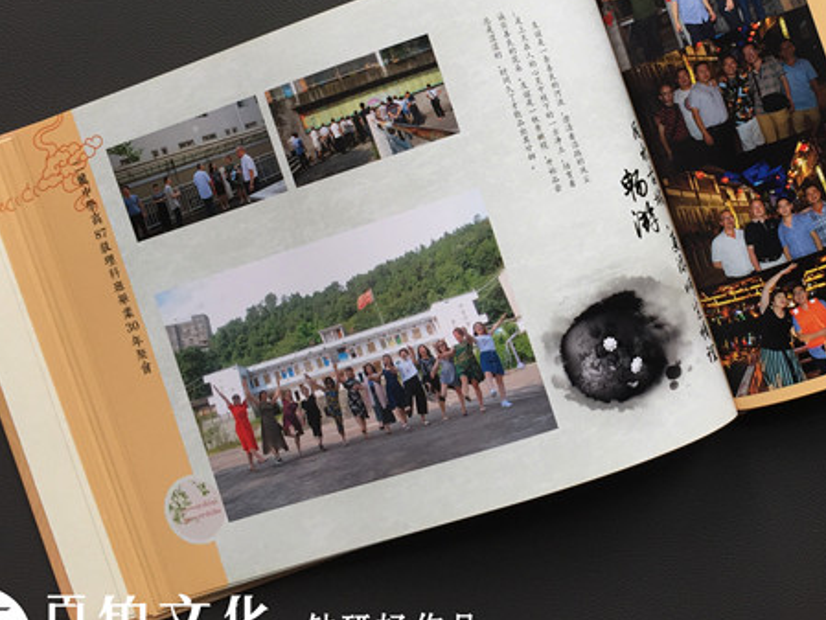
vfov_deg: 28.2
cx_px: 624
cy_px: 166
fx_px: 1217
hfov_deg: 36.6
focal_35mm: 51
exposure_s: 1/100
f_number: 2.2
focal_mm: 4.15
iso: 40
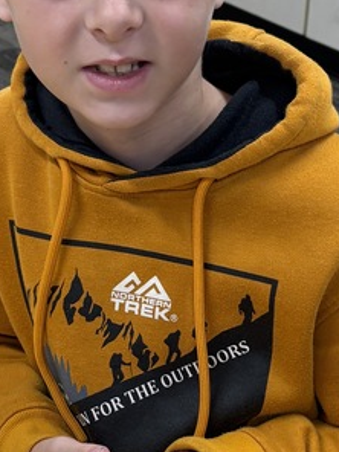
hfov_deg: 16.4
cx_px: 168
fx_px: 1175
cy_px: 336
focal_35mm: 90
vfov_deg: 21.6
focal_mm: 5.96
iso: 125
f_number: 1.6
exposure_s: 1/60
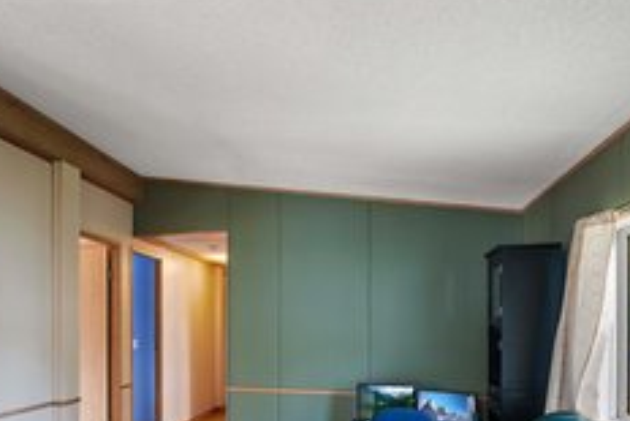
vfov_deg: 42.5
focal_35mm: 30
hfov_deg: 60.2
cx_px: 202
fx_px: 525
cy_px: 310
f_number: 7.1
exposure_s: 1.3
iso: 400
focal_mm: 16
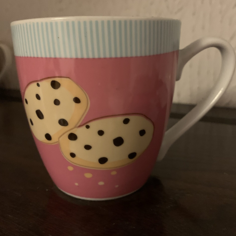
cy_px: 107
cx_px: 118
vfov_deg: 52.5
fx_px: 239
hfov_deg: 52.5
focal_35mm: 31
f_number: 1.8
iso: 640
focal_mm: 4.25
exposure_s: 1/20
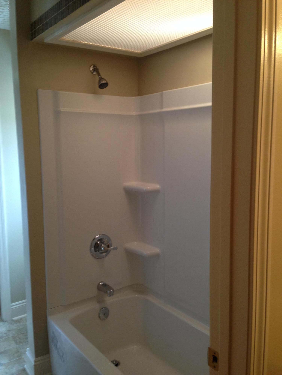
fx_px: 358
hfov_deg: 42.9
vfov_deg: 55.4
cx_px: 141
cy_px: 188
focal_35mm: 33
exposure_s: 1/20
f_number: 2.4
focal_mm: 4.12
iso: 80
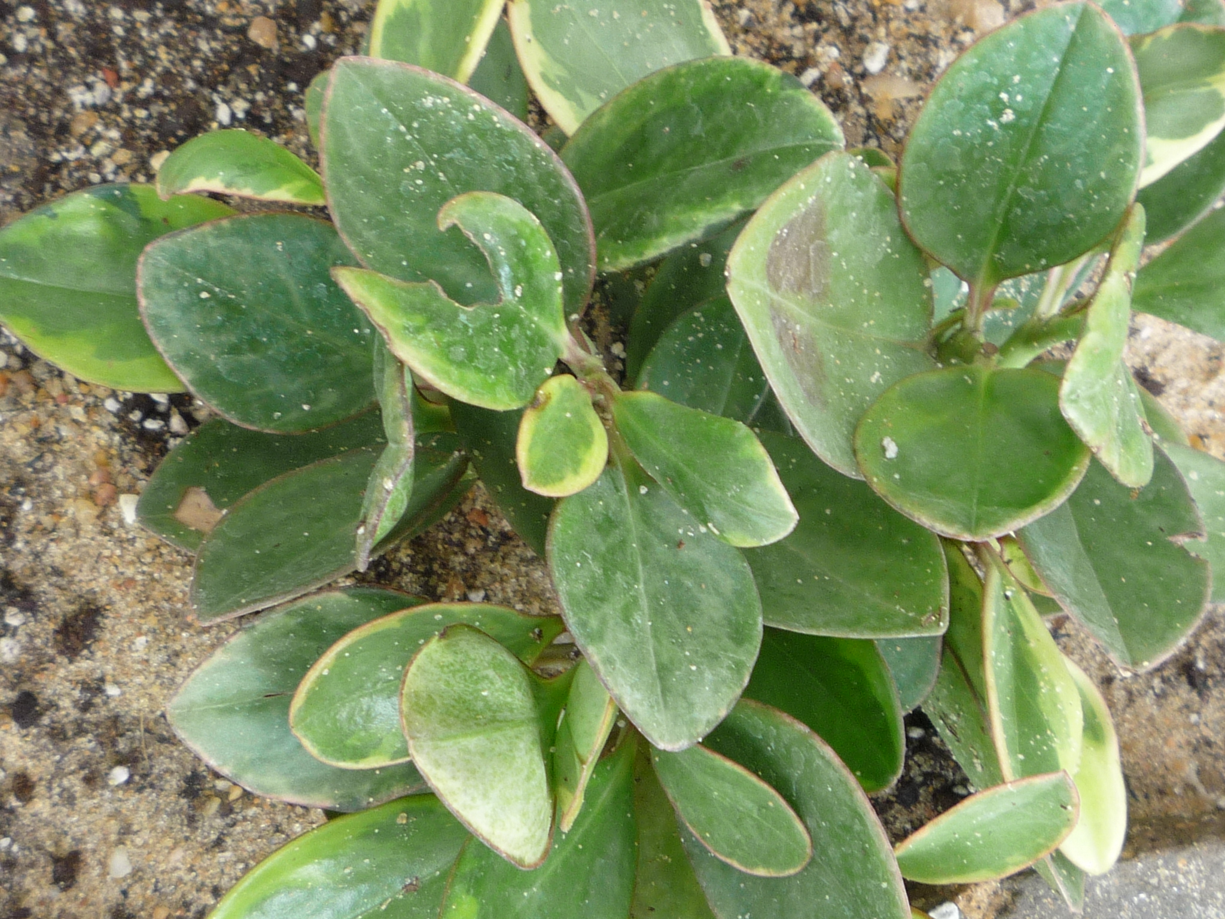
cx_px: 612
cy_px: 460
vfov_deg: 27.5
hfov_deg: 36.2
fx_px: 1876
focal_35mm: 53
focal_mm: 5.2
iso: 100
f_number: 3.3
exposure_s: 1/30
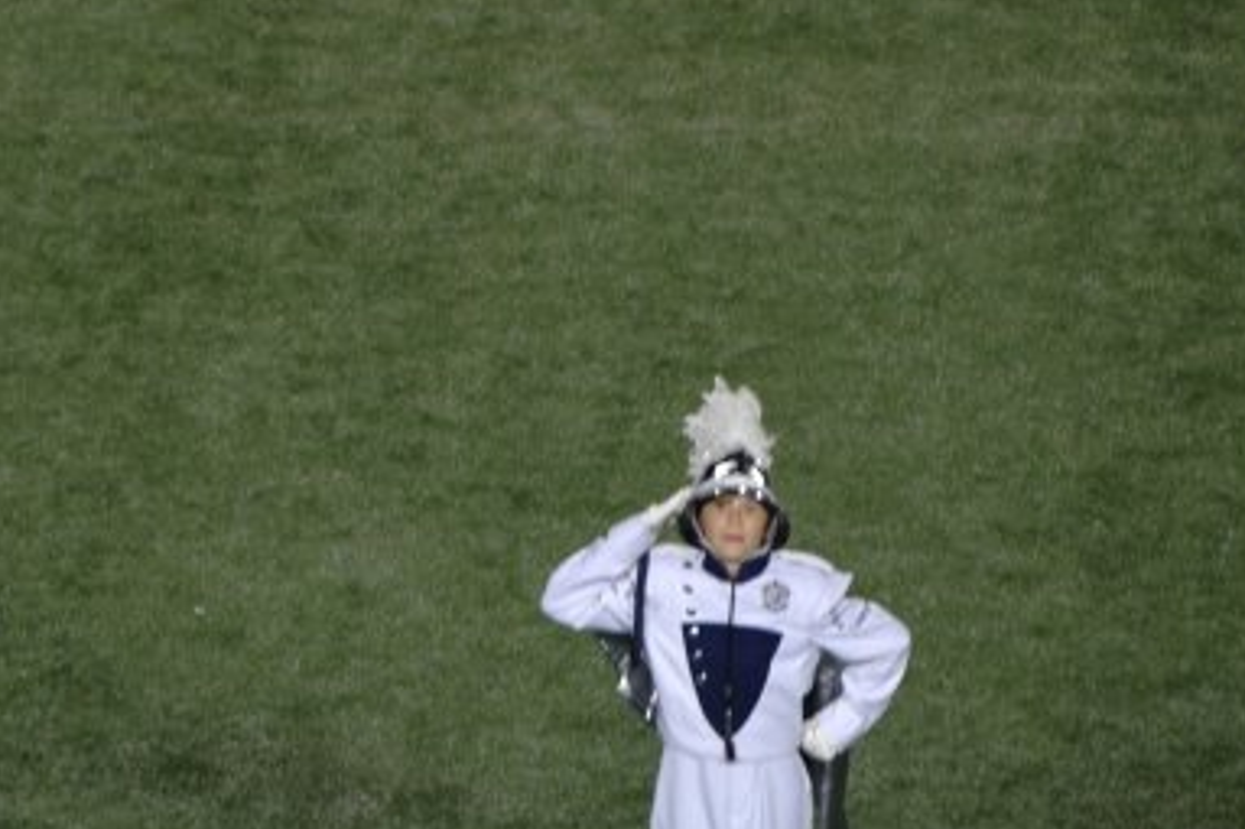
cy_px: 774
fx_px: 21639
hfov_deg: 3.3
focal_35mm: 626
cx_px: 351
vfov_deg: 2.2
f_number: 2.8
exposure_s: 1/60
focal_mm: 200
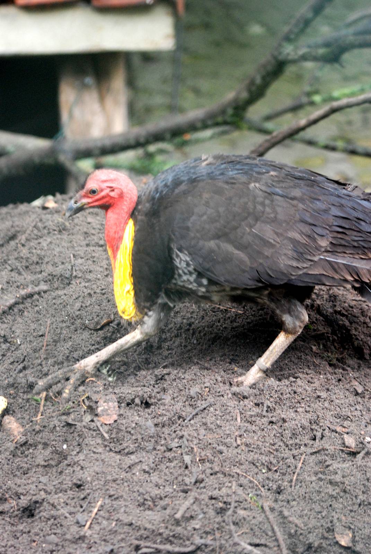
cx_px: 186
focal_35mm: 123
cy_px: 277
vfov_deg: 16.6
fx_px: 1896
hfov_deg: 11.2
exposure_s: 1/160
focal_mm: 82
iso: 1600
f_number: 4
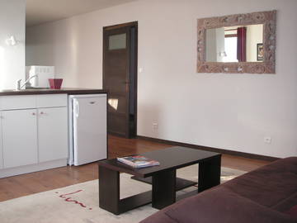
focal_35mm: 38
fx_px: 326
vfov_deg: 37.7
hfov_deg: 49.0
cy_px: 112
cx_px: 148
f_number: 3.3
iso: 160
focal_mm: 6.3
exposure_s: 1/45
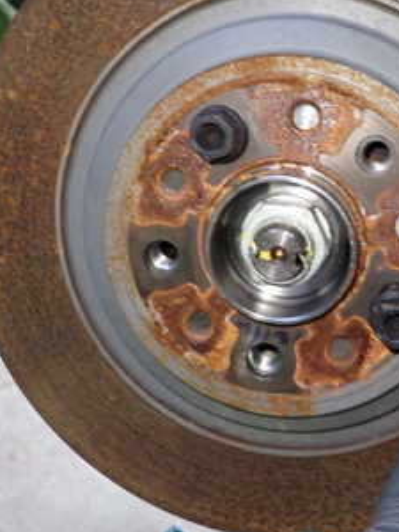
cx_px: 317
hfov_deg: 28.5
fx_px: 768
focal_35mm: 50
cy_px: 172
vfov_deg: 37.7
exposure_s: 1/30
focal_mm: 4.5
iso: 640
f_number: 2
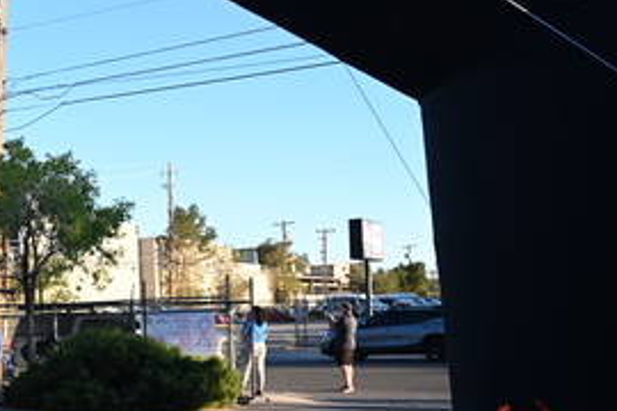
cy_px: 322
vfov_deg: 24.7
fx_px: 926
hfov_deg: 34.2
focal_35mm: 54
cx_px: 27
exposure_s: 1/1000
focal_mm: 26.5
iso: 450
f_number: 4
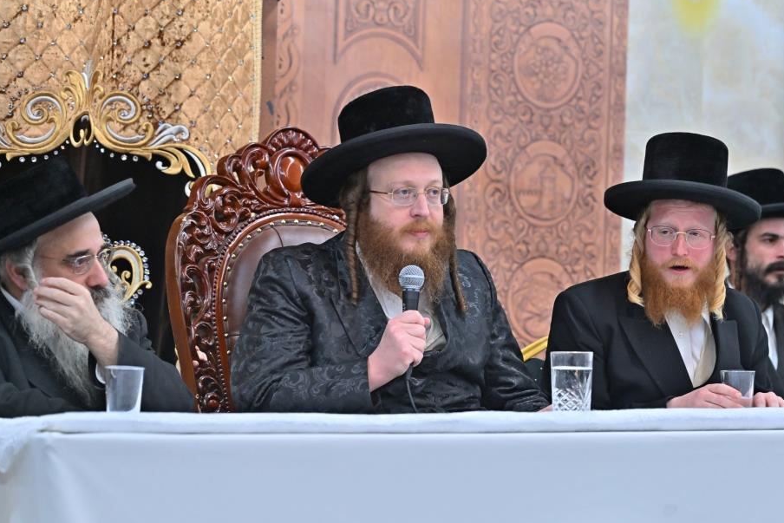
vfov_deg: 10.1
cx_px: 436
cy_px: 245
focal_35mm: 136
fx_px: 2962
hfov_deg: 15.1
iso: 800
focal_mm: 120
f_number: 4
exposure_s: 1/200
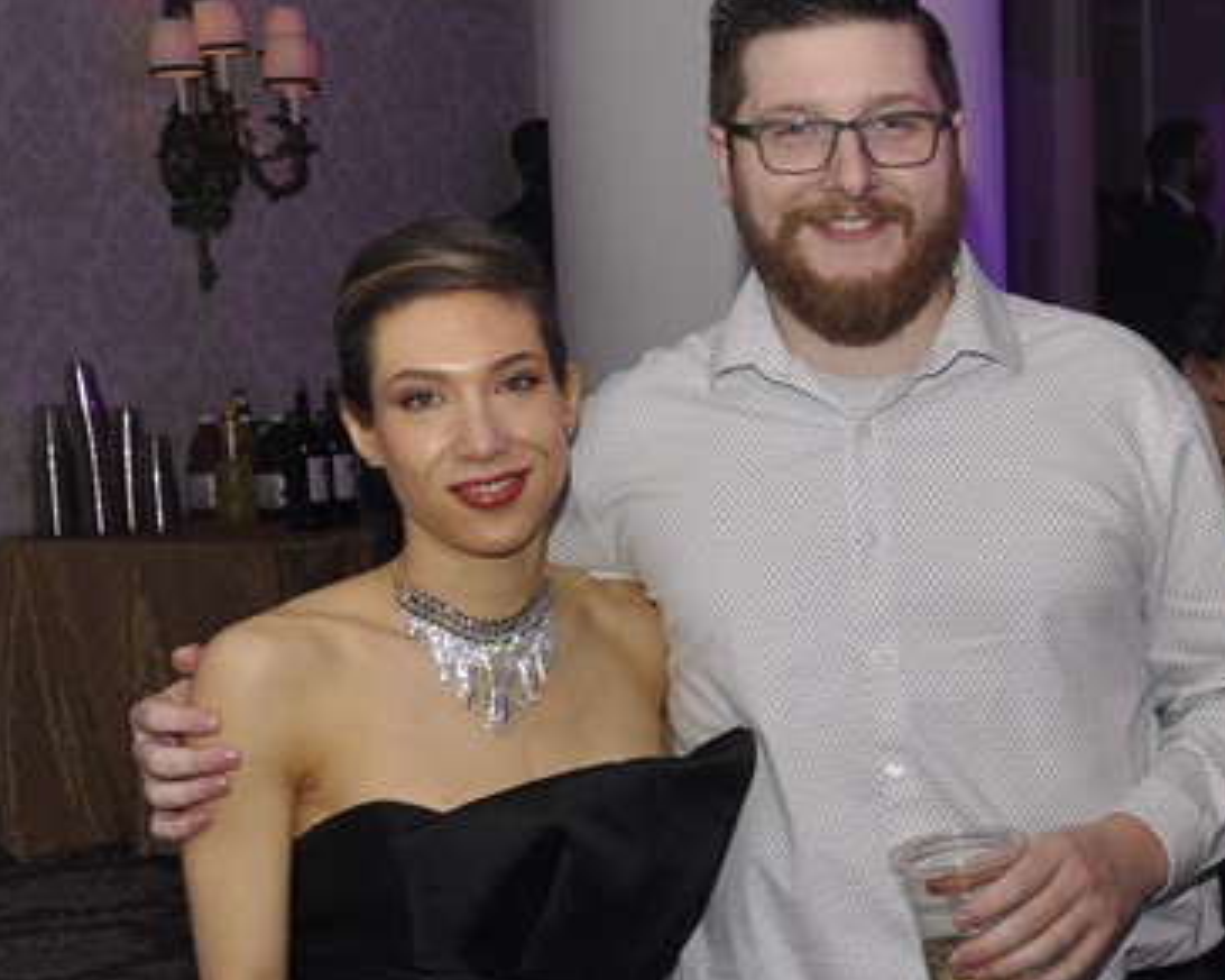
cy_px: 711
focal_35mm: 85
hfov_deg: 21.2
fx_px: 3081
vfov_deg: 18.0
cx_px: 1397
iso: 400
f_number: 5
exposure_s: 1/60
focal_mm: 22
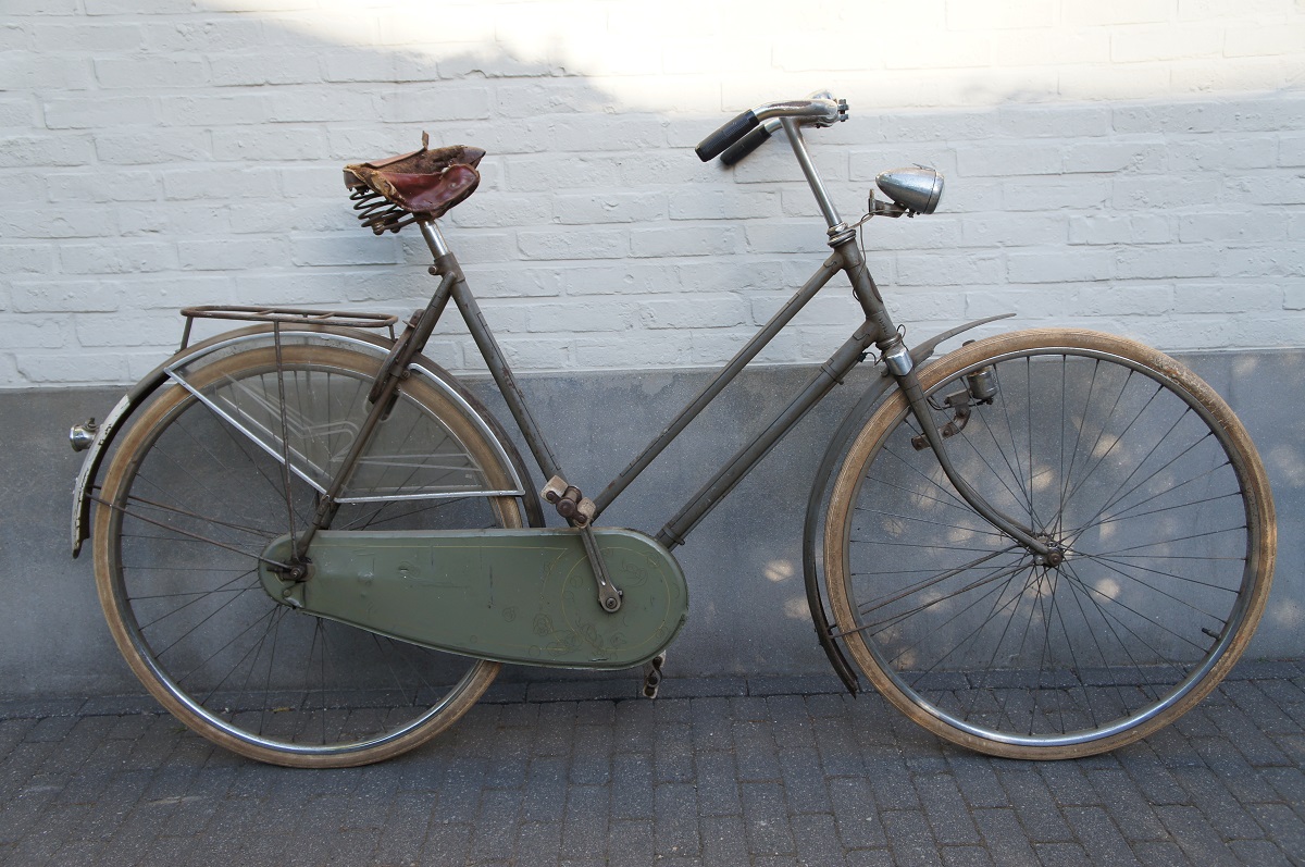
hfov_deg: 53.2
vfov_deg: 36.8
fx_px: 1303
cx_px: 652
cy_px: 434
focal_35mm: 36
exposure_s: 1/160
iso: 200
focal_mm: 24
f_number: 4
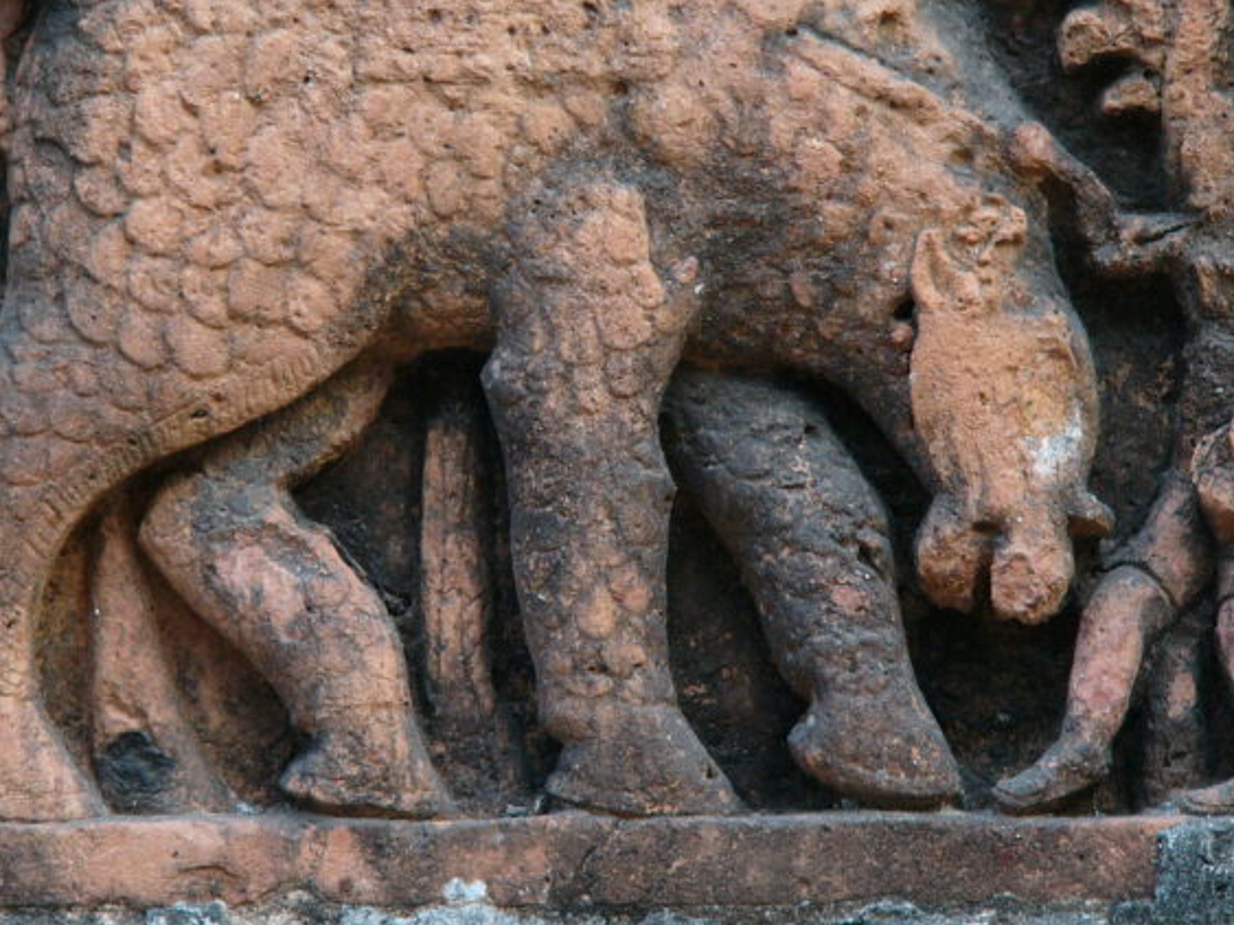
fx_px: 9267
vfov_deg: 5.7
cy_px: 366
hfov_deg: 7.6
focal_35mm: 260
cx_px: 598
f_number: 2.8
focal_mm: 31.6
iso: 100
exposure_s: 1/100
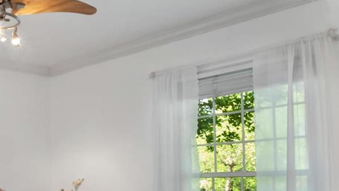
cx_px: -65
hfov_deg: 35.8
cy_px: 198
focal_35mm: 45
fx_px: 405
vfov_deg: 25.1
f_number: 10
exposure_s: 1
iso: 400
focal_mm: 8
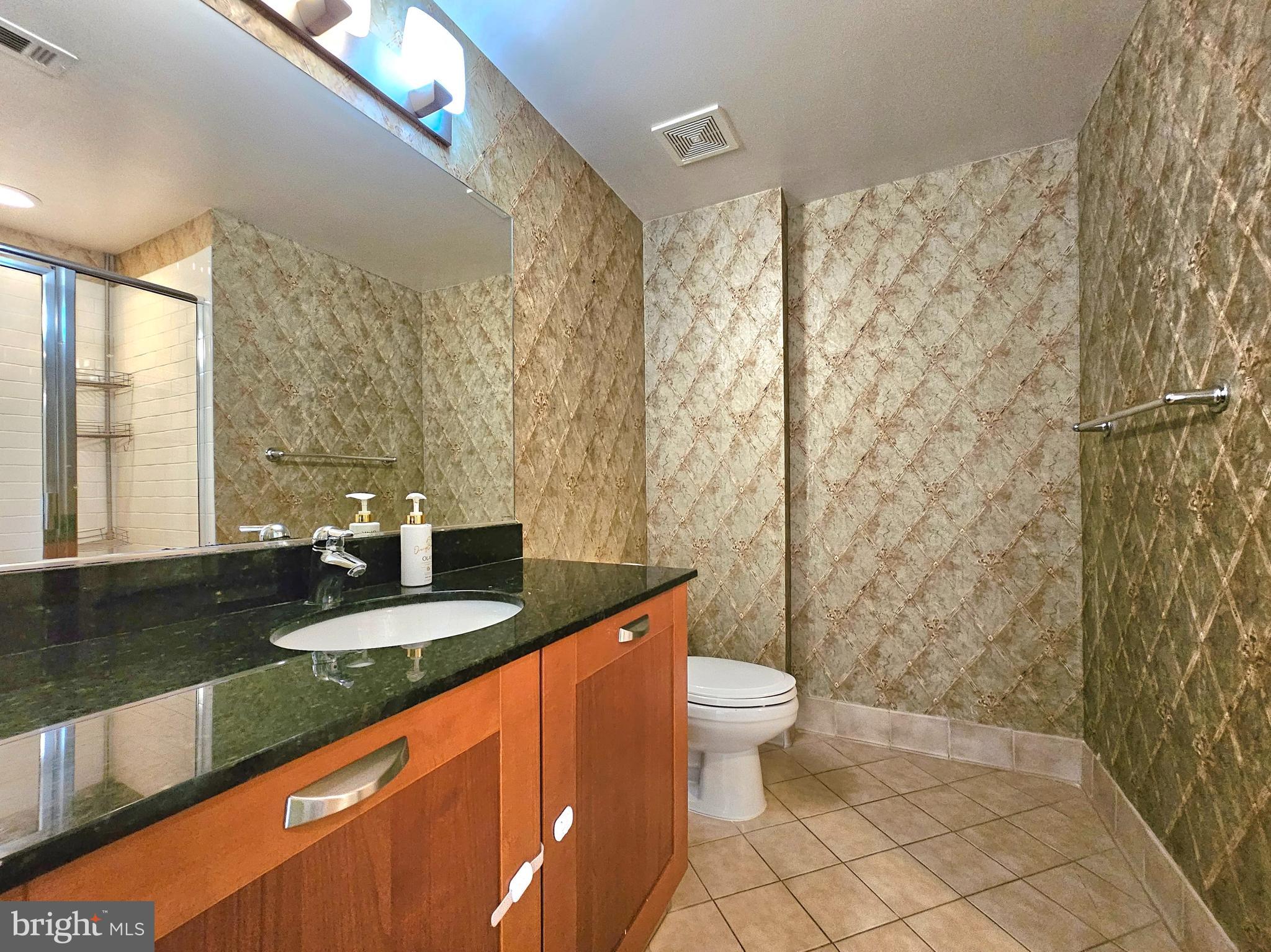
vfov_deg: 89.9
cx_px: 636
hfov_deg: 106.2
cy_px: 476
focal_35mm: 13
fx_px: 477
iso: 800
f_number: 2.2
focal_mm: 2.2
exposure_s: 1/24
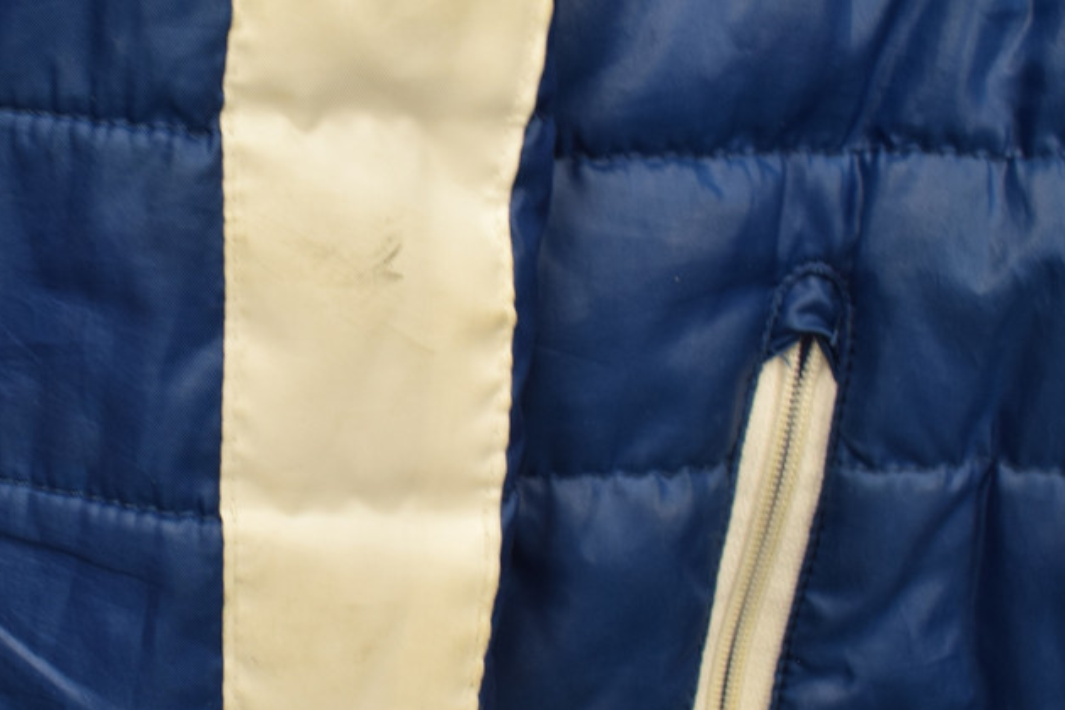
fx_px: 1621
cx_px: 253
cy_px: 307
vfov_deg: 24.7
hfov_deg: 35.5
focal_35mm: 55
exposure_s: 1/40
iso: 400
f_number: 11
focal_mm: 23
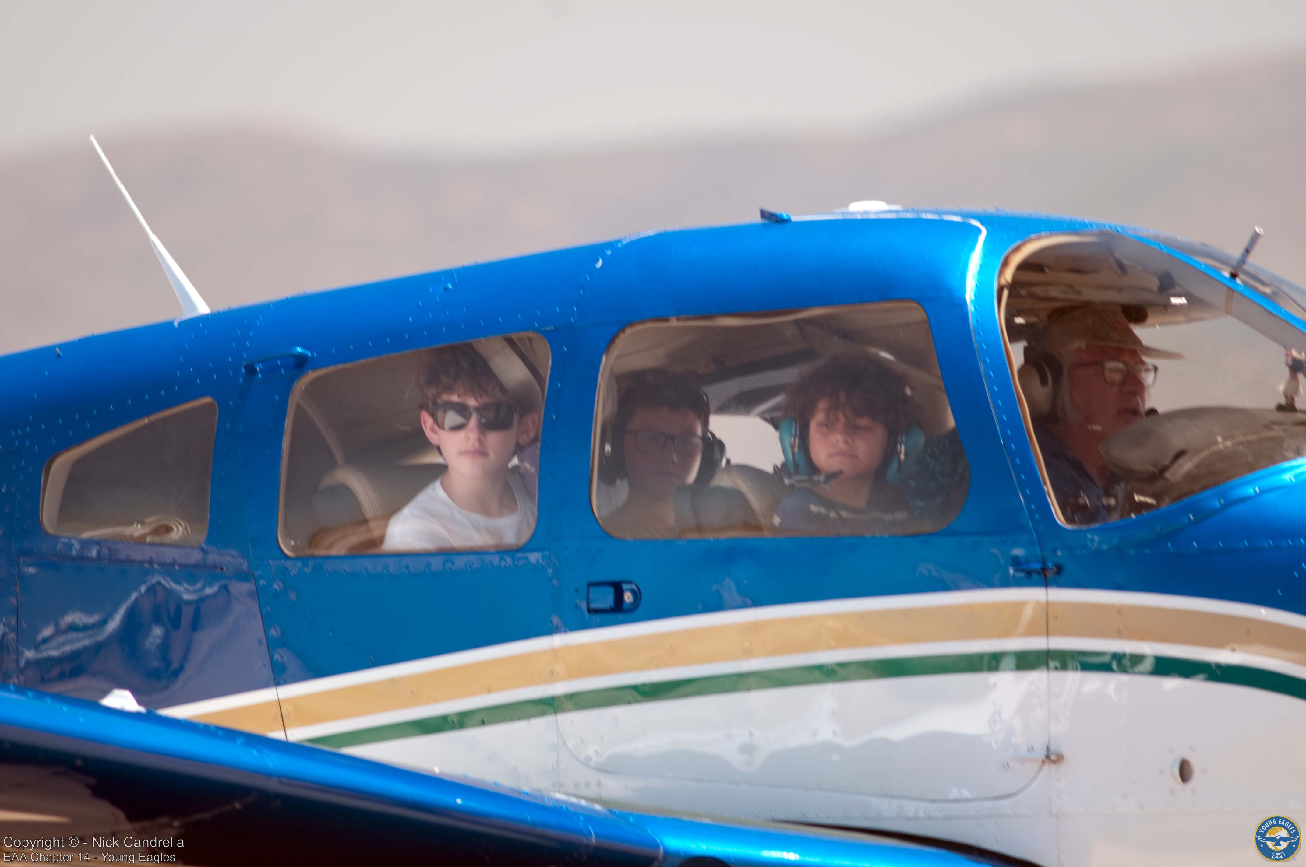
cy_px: 434
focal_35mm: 450
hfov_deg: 4.6
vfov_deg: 3.0
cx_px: 653
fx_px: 16305
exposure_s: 1/160
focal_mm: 300
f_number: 4
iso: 100
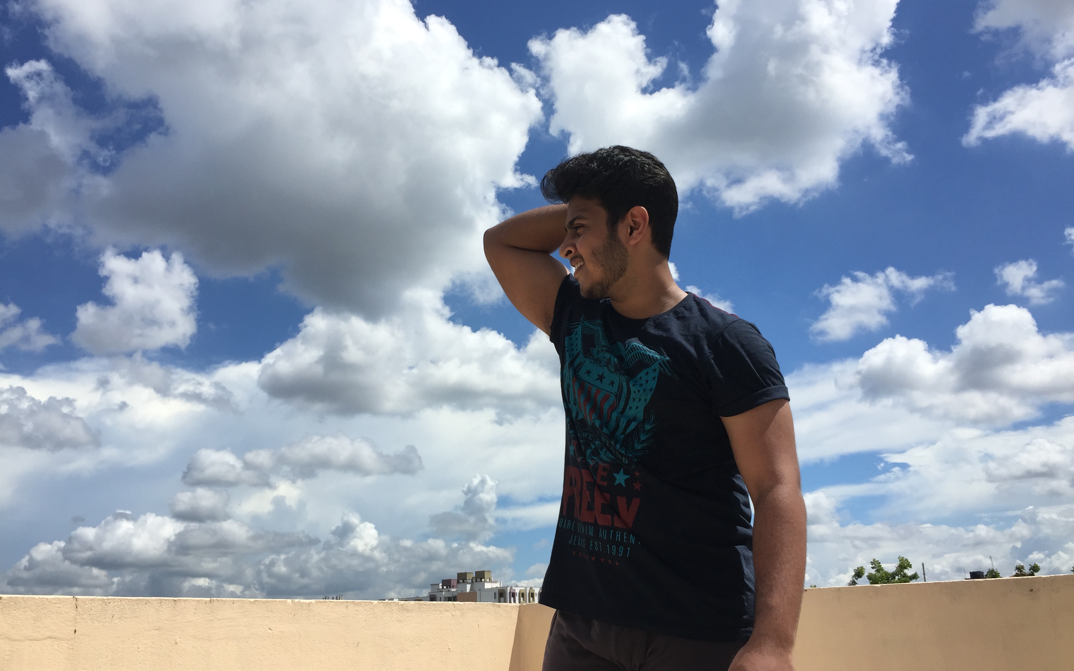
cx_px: 533
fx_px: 907
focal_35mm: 31
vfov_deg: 40.6
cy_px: 320
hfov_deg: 61.2
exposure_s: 1/3049
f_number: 2.2
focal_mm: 4.15
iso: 32
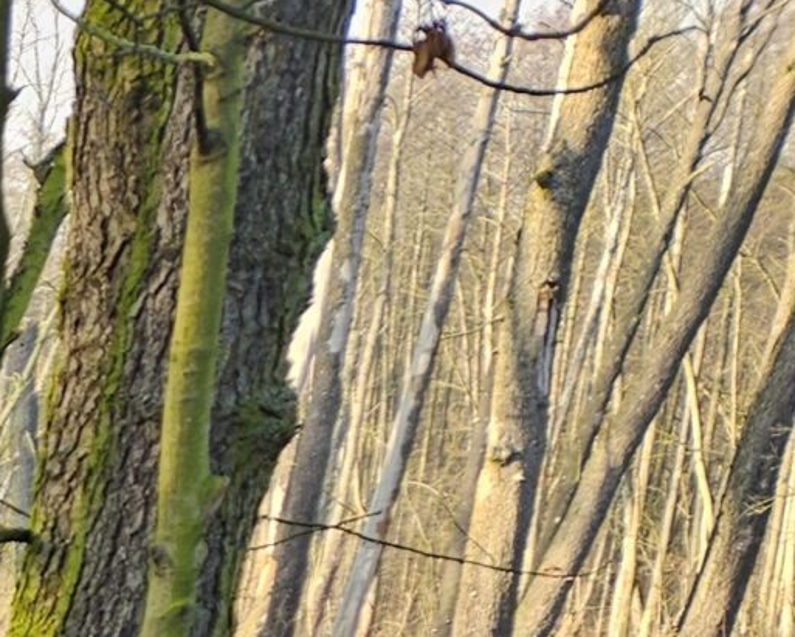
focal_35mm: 112
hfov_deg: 13.0
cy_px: 1381
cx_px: -1119
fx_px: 2637
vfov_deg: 11.9
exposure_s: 1/125
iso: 25
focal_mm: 5.4
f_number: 1.8
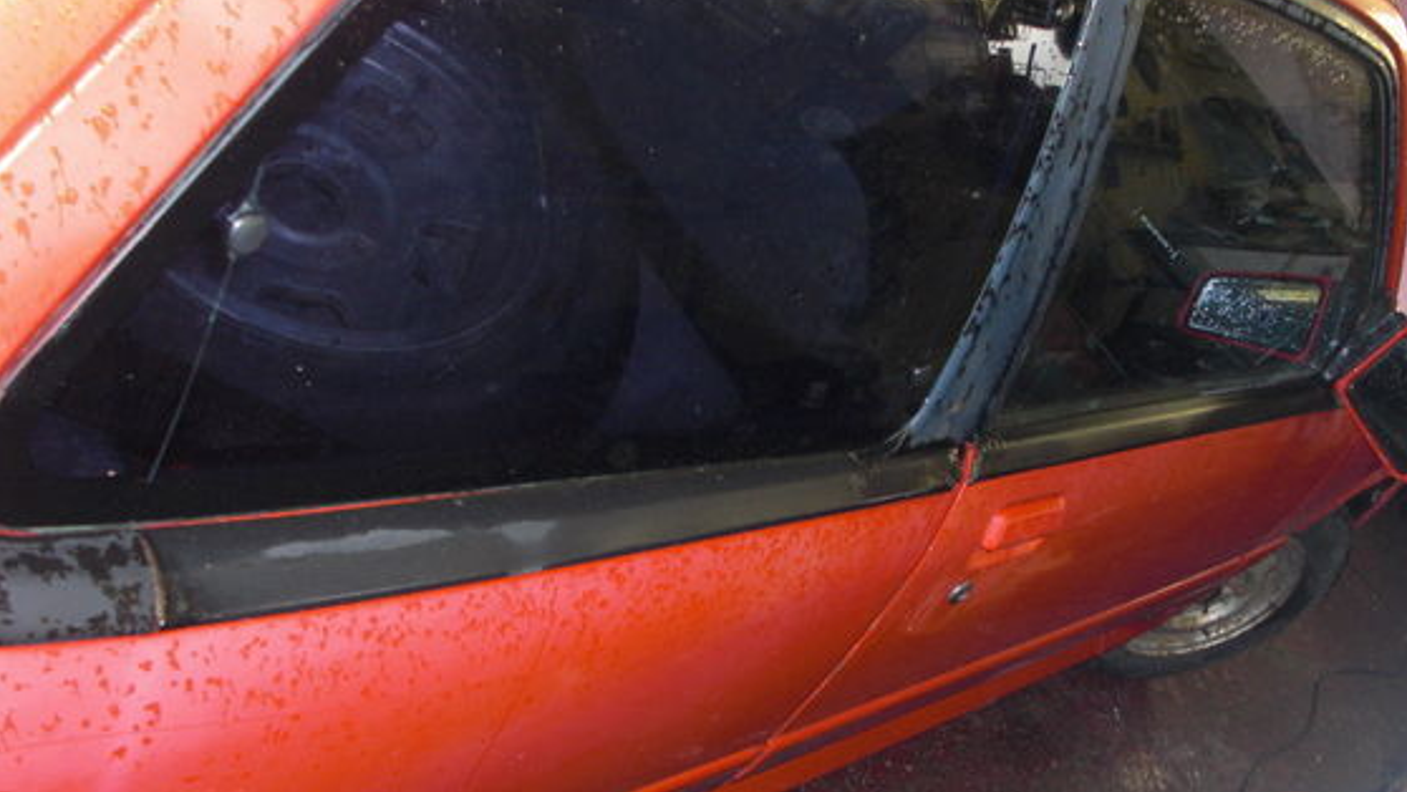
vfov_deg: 26.5
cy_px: 449
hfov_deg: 45.3
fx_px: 1679
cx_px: 804
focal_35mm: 45
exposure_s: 1/60
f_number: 2.8
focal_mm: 6.3
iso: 200
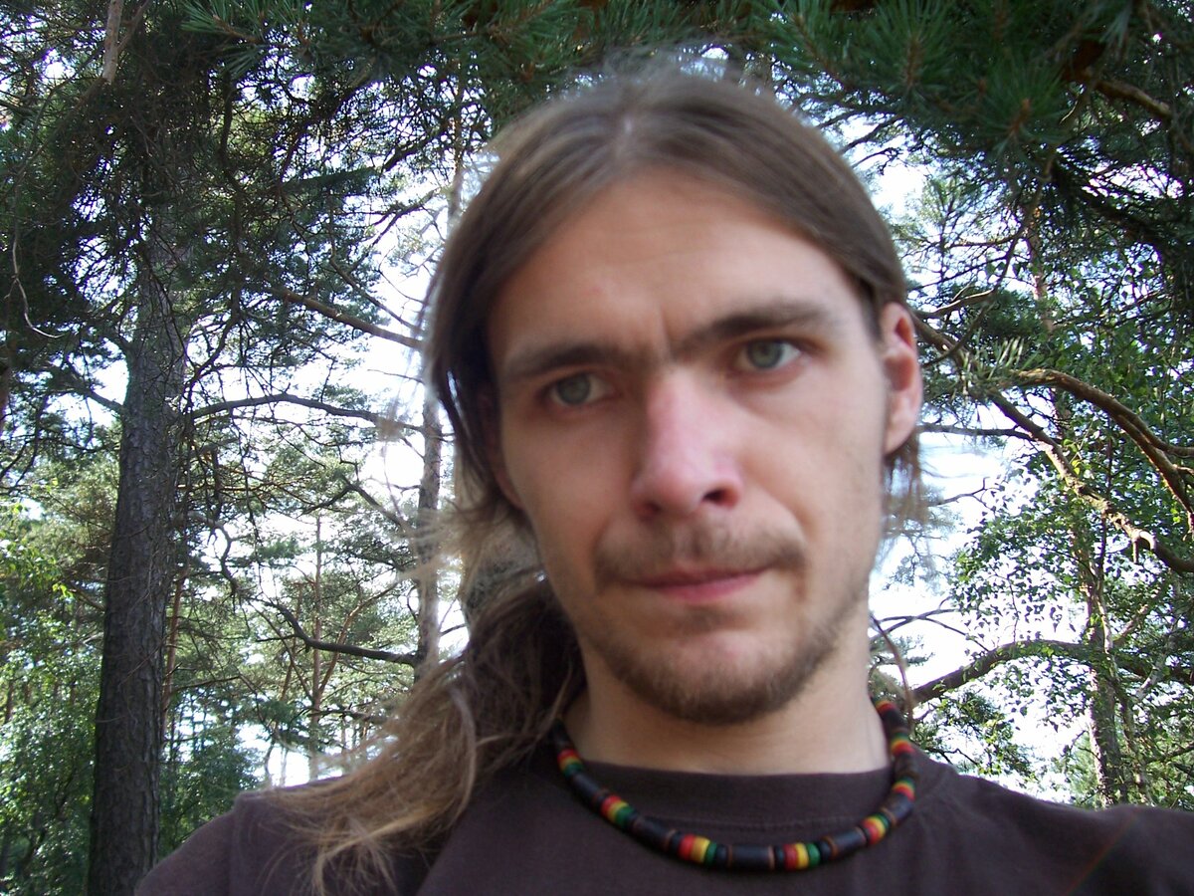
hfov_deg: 54.0
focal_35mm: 34
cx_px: 597
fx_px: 1173
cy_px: 448
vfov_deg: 41.8
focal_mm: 5.6
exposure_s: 1/180
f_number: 2.7
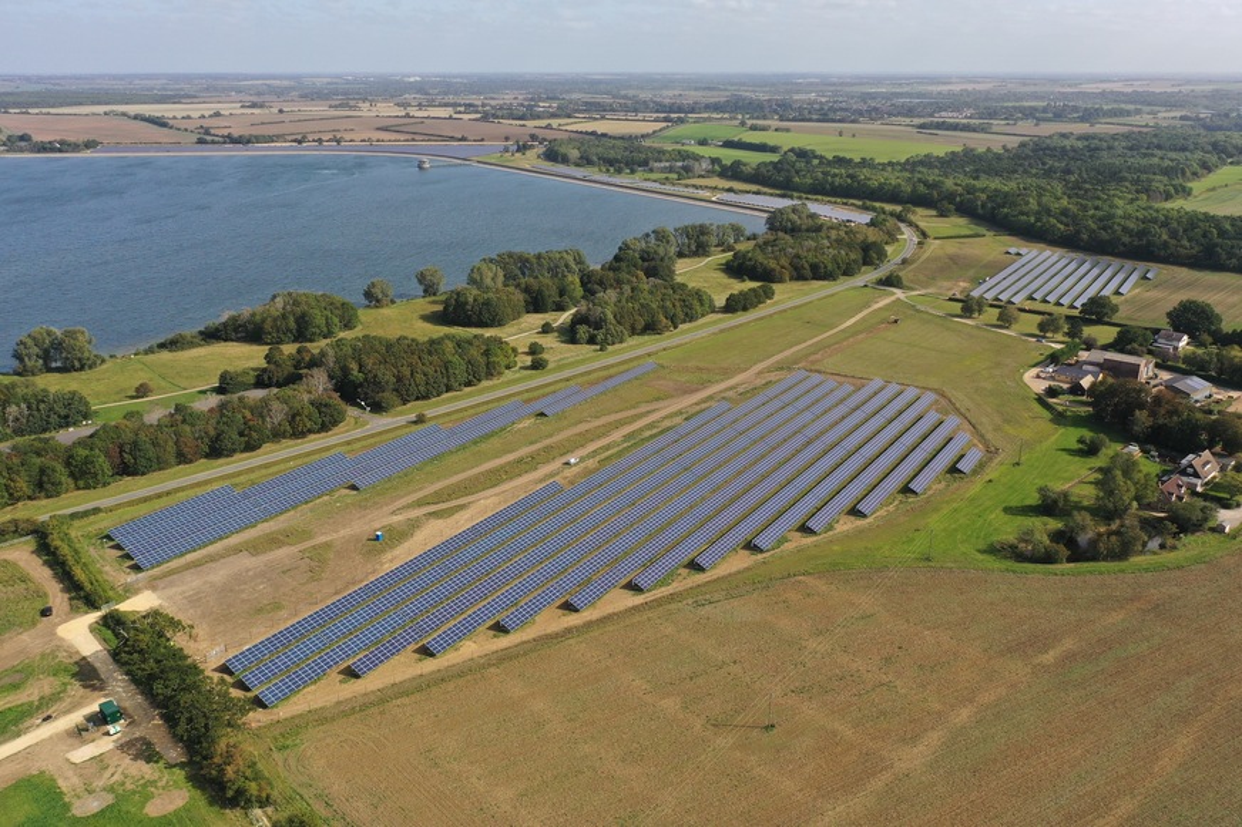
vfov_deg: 46.4
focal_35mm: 28
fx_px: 966
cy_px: 414
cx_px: 621
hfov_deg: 65.5
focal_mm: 10.26
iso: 100
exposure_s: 1/80
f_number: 3.5
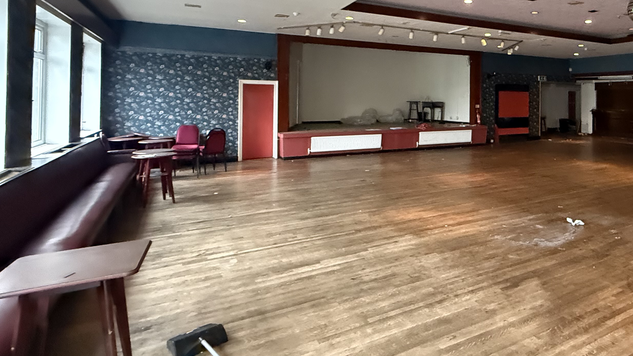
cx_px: 485
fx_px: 420
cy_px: 92
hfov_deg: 68.6
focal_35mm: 25
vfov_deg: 44.5
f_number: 2.2
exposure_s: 1/50
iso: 1250
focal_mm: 2.22
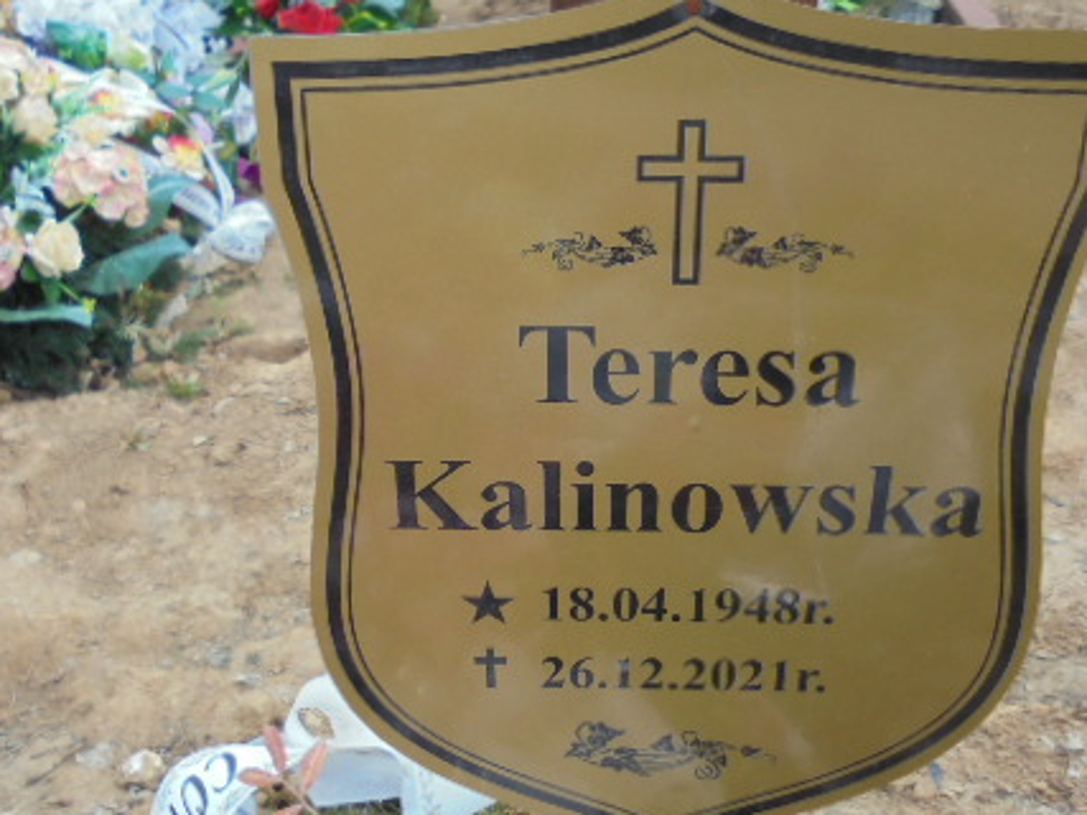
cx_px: 519
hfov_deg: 47.9
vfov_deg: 36.8
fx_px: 1224
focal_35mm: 39
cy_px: 456
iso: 100
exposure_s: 1/320
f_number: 3.5
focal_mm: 4.6
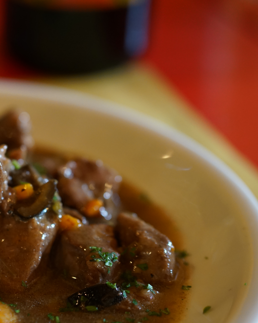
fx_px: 1079
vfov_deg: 17.0
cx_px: -67
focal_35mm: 113
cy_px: 153
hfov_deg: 13.2
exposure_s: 1/60
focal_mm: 50
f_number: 2
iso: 1250
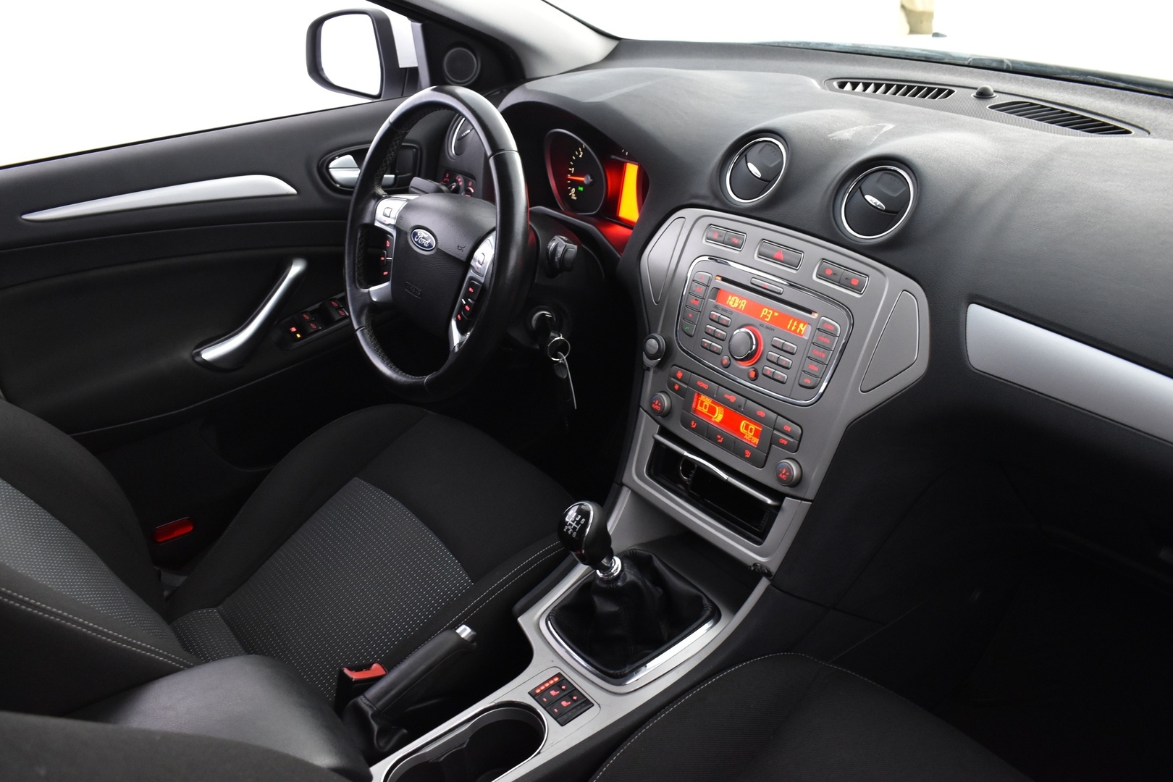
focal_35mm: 30
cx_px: 586
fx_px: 977
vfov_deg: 43.6
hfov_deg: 61.9
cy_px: 391
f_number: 5.6
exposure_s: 1/8
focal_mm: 20
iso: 1250
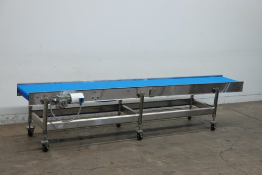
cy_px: 88
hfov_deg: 34.5
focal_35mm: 58
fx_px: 422
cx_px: 131
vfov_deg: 23.4
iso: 400
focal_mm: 21.56
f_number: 4
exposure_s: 1/60
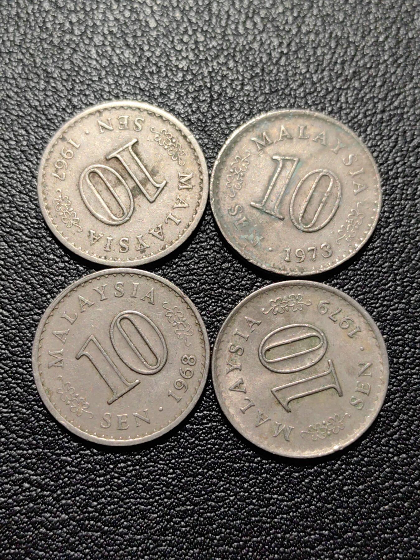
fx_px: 793
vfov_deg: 38.9
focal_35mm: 49
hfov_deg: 29.7
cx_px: 210
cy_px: 280
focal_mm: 5.75
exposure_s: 1/157
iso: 125
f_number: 2
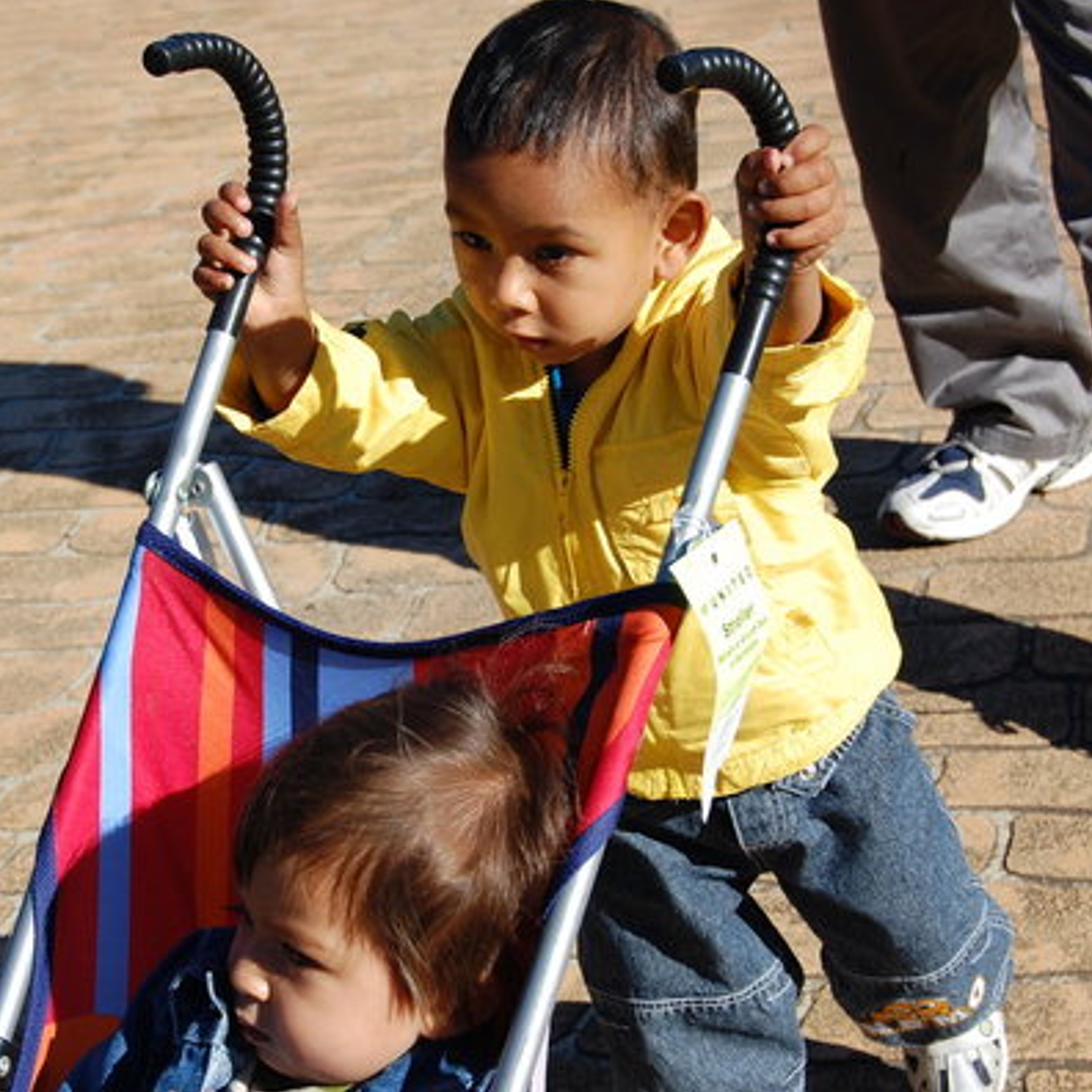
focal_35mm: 93
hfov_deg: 18.7
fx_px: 3308
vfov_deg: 18.7
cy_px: 576
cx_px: 345
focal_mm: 45
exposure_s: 1/400
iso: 200
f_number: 10
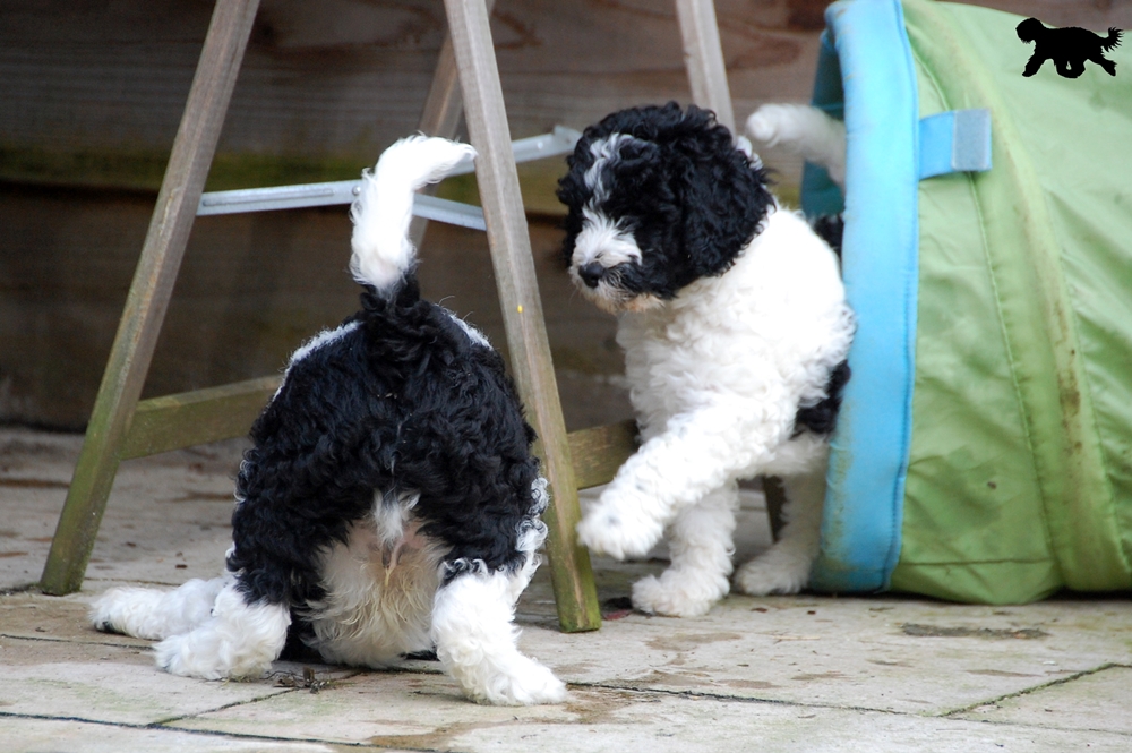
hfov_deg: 6.9
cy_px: 376
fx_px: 9425
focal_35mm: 300
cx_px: 566
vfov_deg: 4.6
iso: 800
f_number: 5.6
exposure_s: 1/320
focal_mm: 200
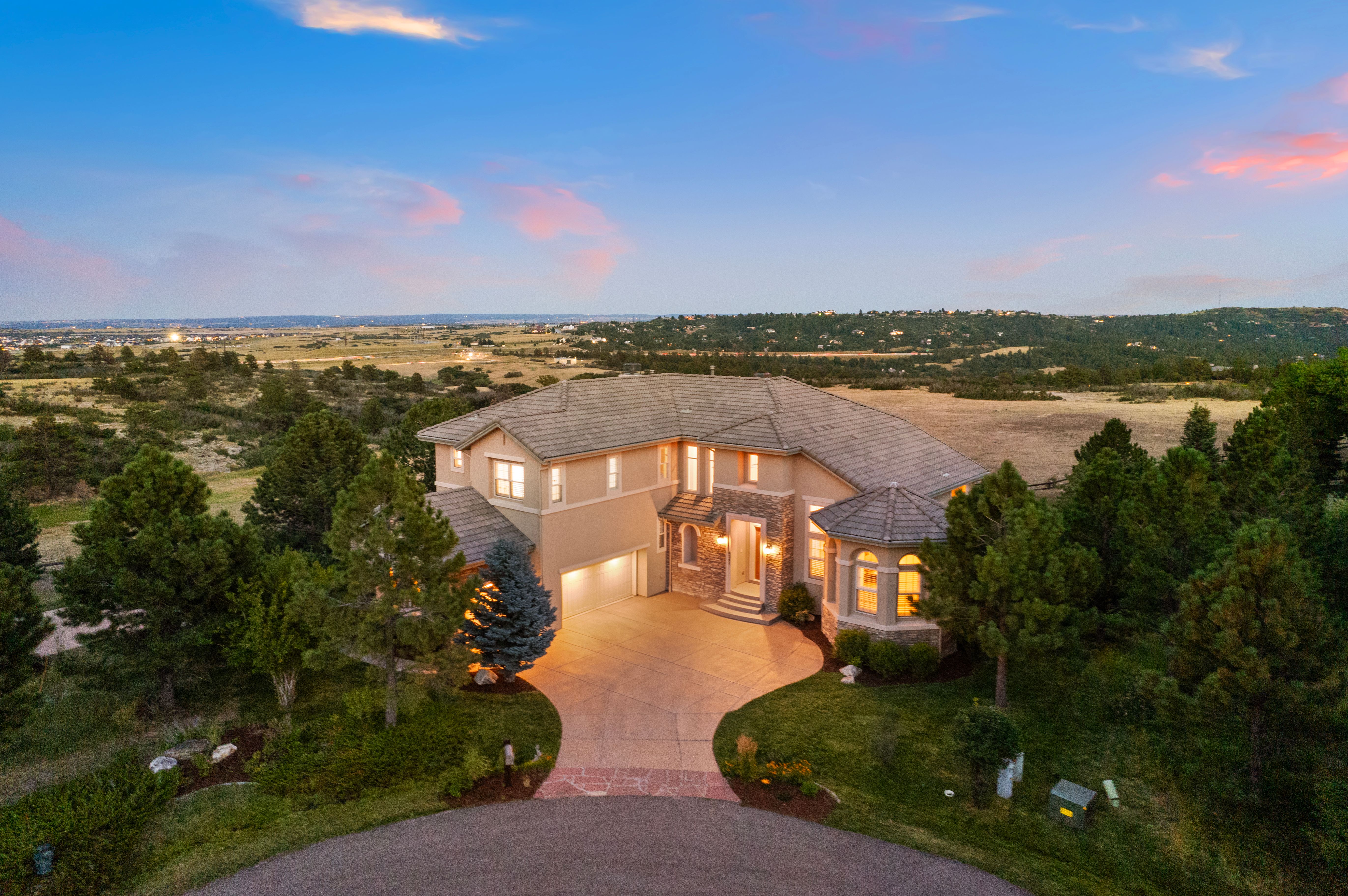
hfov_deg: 78.6
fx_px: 823
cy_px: 448
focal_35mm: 22
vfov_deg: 57.1
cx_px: 674
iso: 1140
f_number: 2.8
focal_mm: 8.38
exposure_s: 1/6
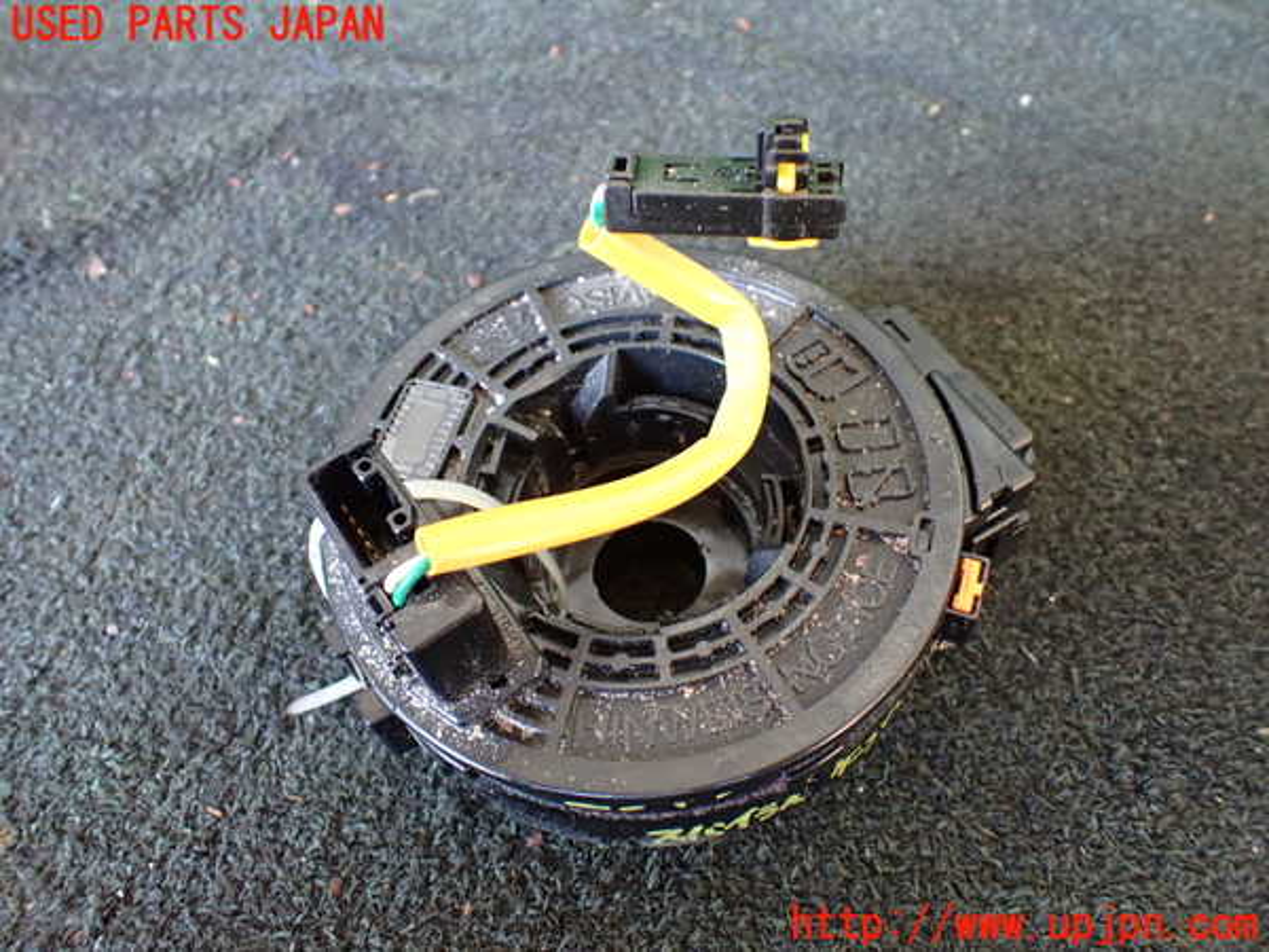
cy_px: 476
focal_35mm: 30
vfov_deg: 46.8
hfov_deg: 60.0
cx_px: 634
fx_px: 1100
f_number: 2.3
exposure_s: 1/30
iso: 800
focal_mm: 5.4
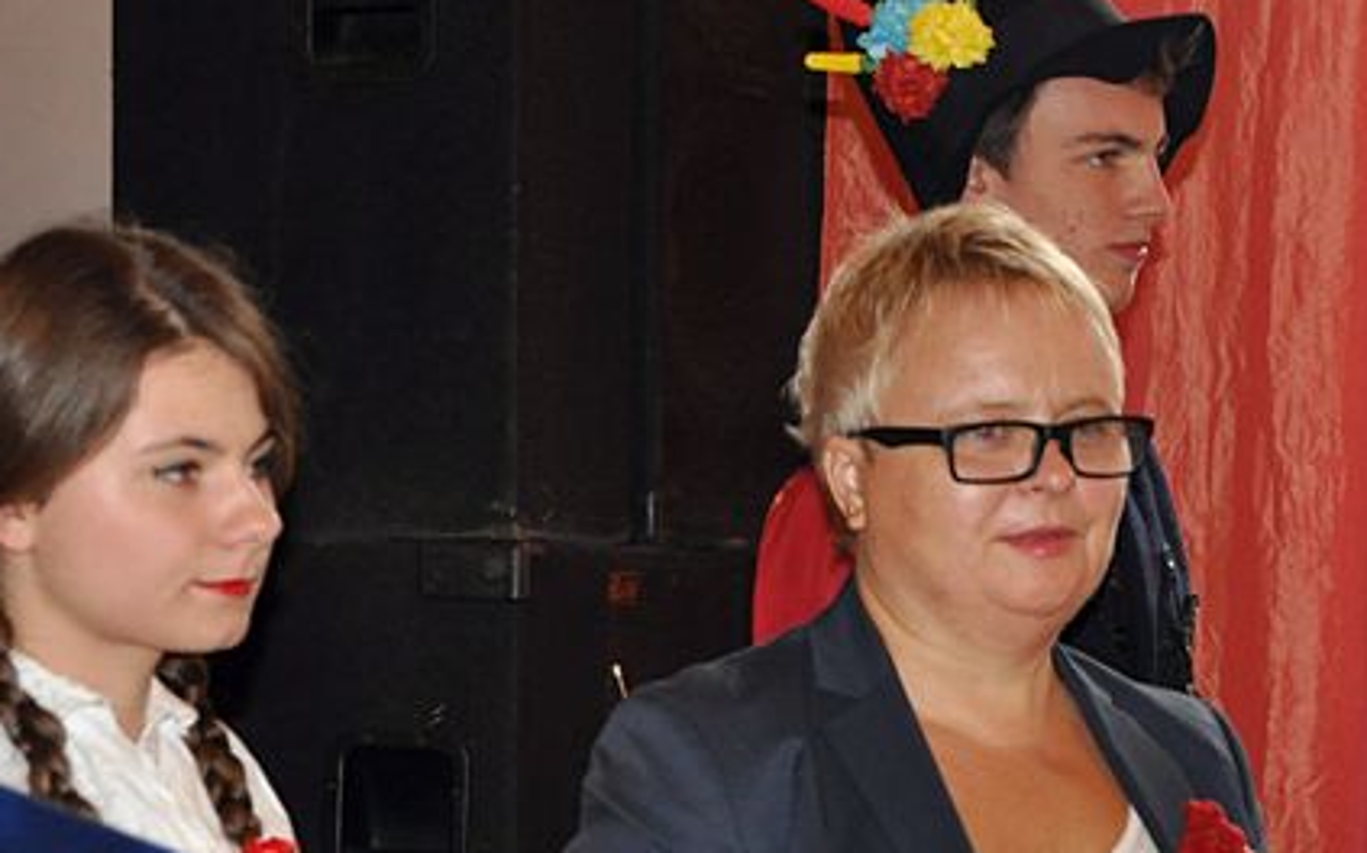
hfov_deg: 16.2
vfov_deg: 10.1
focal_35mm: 129
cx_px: 443
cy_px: 732
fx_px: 4804
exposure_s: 1/60
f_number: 4.8
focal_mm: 42
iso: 1000
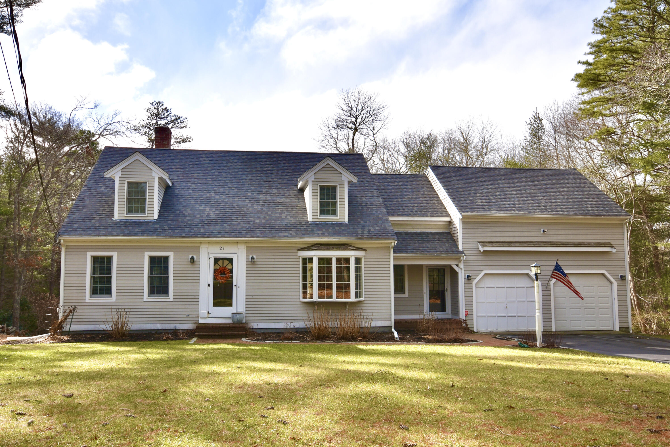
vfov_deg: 53.1
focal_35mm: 24
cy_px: 224
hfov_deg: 73.7
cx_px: 335
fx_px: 447
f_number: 7.1
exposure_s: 1/250
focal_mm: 16
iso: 100
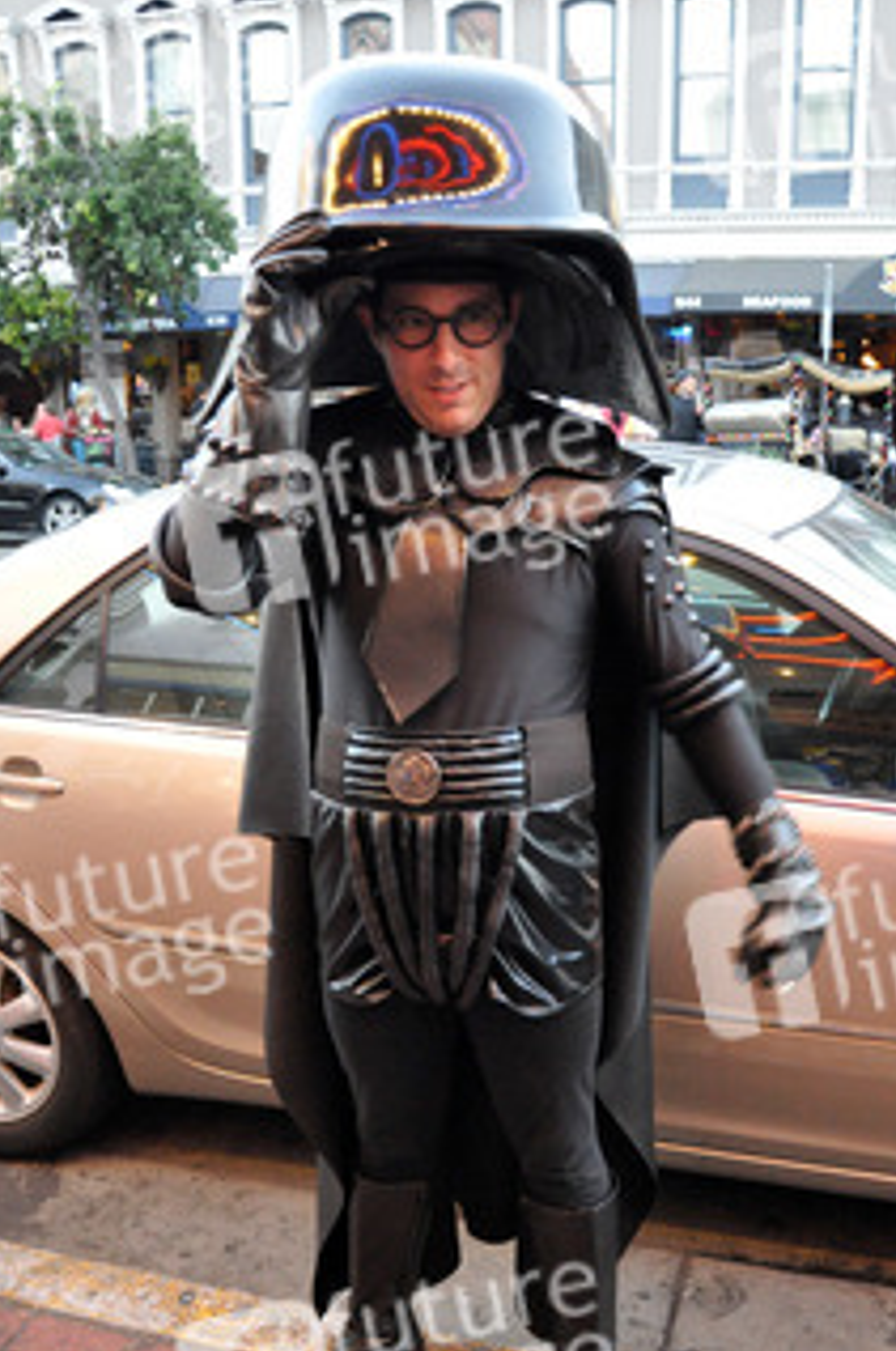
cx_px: 518
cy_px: 726
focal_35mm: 34
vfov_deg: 55.8
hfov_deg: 38.7
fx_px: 1273
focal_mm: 18
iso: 3200
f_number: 4
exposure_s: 1/60
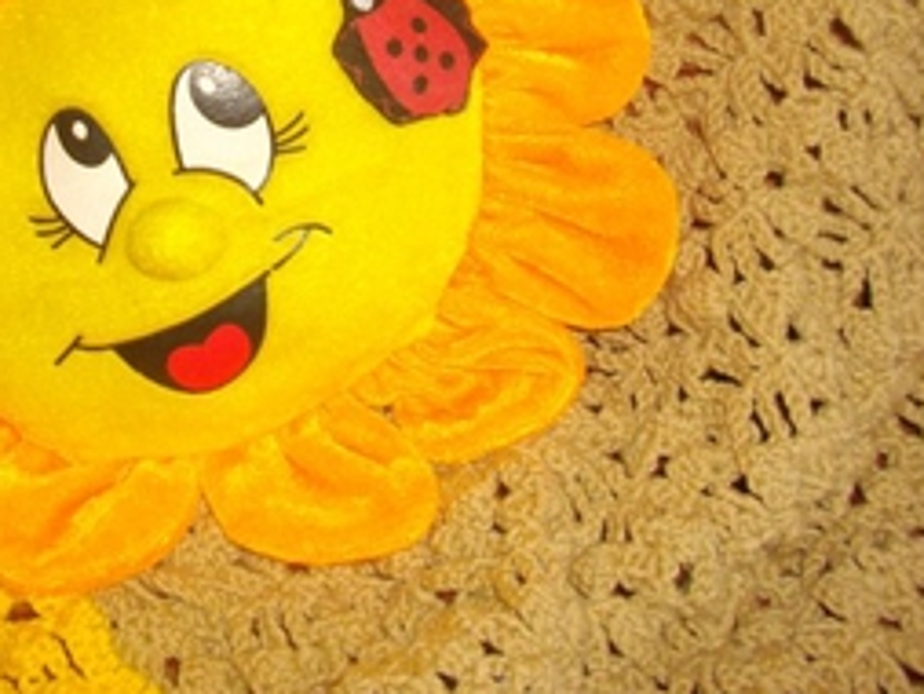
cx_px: 267
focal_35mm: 57
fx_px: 1522
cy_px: 80
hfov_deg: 33.3
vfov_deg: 25.0
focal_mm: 5.7
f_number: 2.9
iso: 200
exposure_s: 1/50
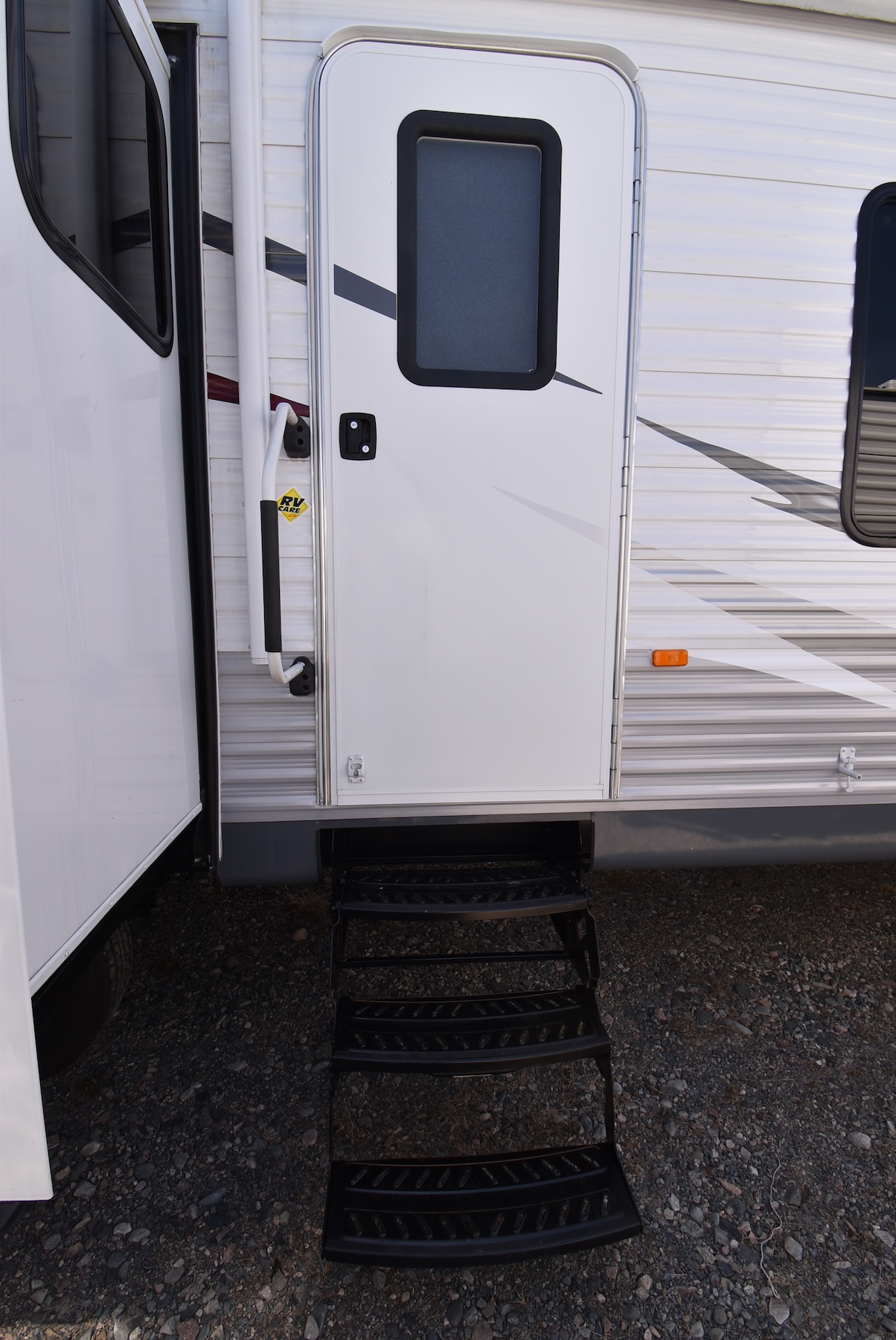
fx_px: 559
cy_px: 670
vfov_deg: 100.3
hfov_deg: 77.5
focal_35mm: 15
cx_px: 448
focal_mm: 10
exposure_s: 1/250
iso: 280
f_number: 8
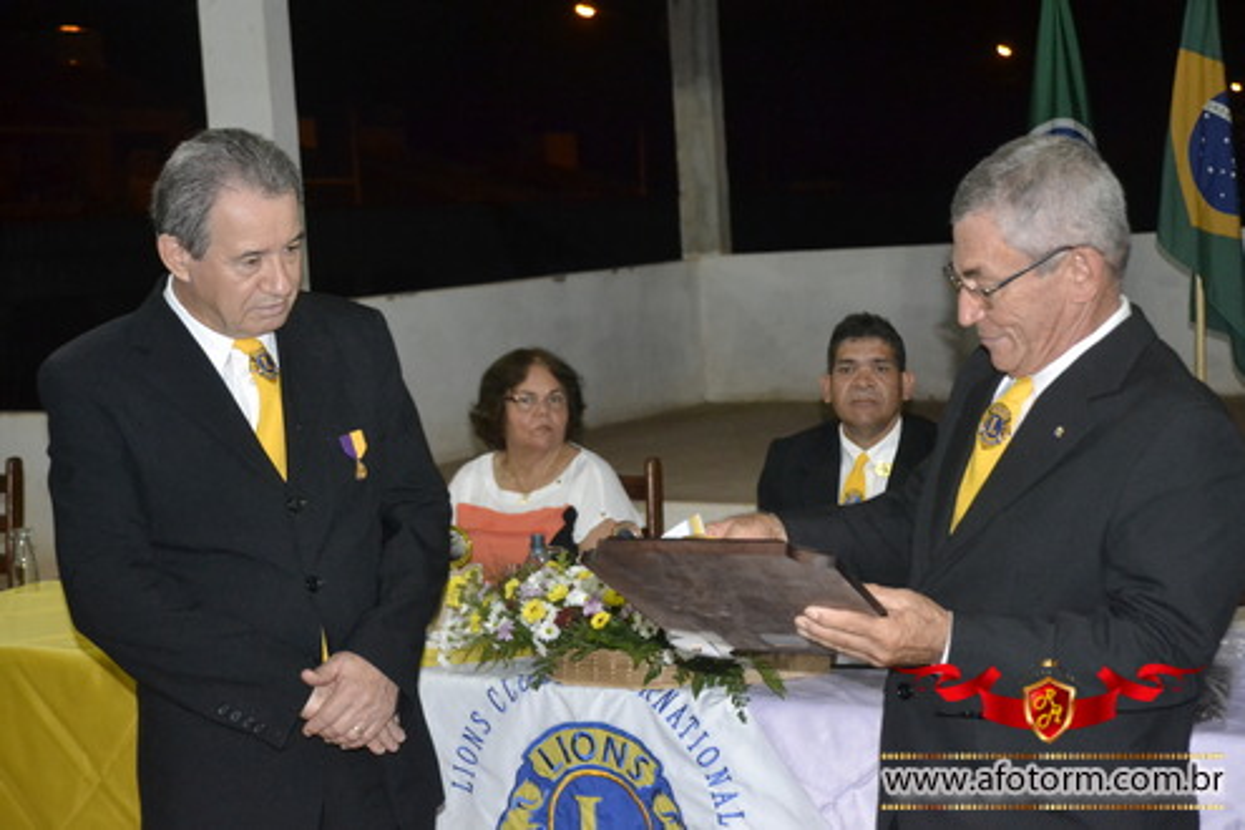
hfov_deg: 35.1
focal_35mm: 57
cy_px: 415
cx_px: 622
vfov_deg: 23.8
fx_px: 1971
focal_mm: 38
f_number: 4.5
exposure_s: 1/60
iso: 3200
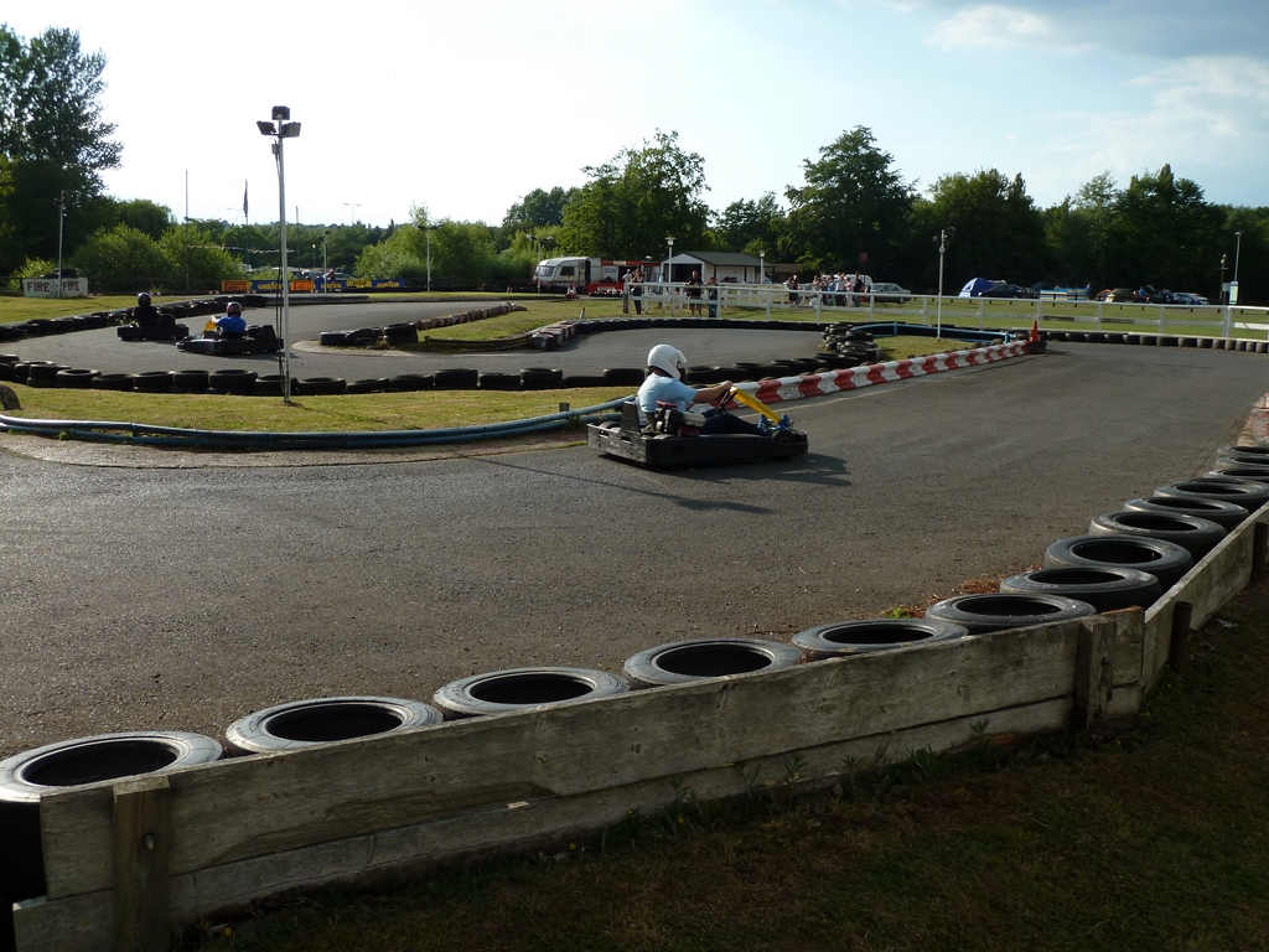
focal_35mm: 35
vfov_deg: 40.7
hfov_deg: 52.6
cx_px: 634
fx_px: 1283
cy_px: 476
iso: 80
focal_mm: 5.7
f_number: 3.5
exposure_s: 1/500
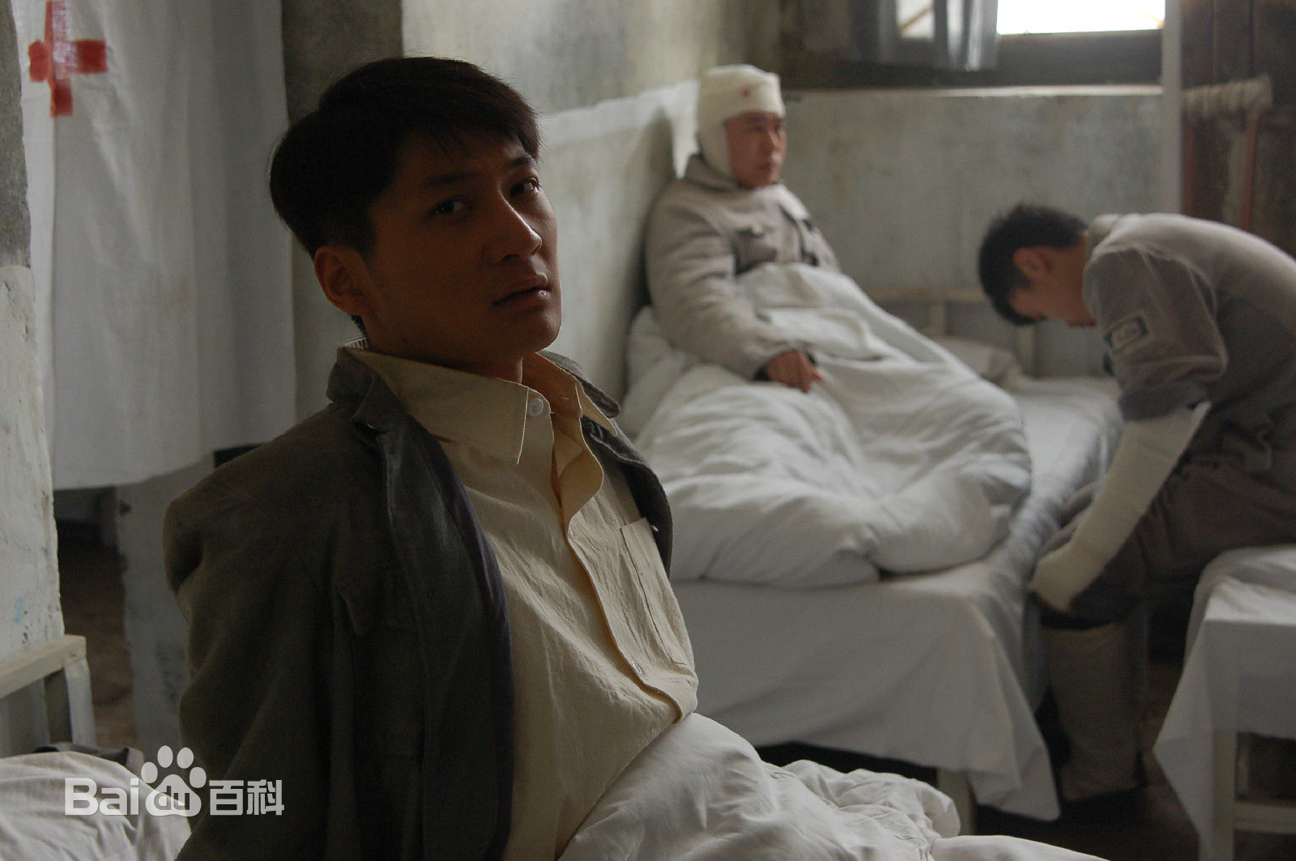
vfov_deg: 22.6
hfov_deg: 33.4
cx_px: 648
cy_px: 430
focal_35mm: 60
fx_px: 2158
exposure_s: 1/25
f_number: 4
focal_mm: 40
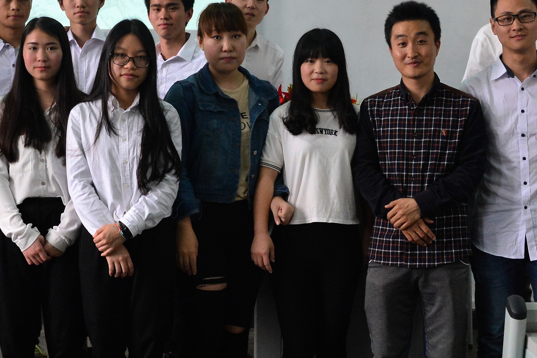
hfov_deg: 27.7
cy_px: 97
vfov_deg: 18.6
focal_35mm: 73
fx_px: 1089
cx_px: 257
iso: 1250
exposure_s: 1/125
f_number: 5
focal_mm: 18
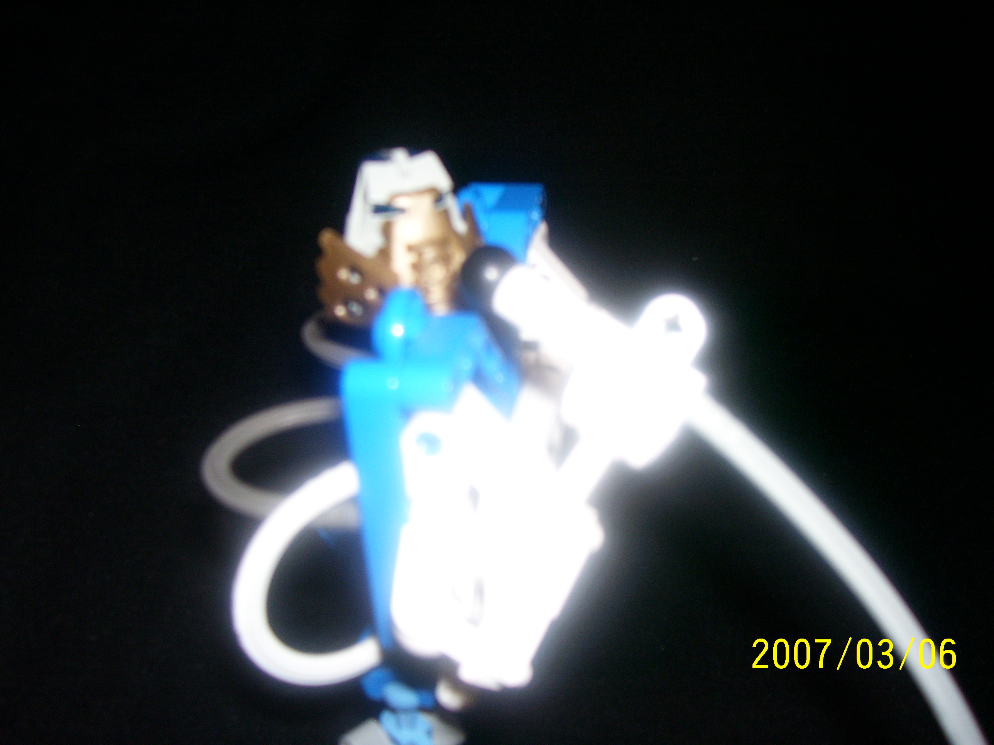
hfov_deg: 54.0
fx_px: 976
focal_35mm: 34
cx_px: 497
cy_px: 372
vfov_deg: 41.8
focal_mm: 5.6
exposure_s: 1/60
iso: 125
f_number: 2.7
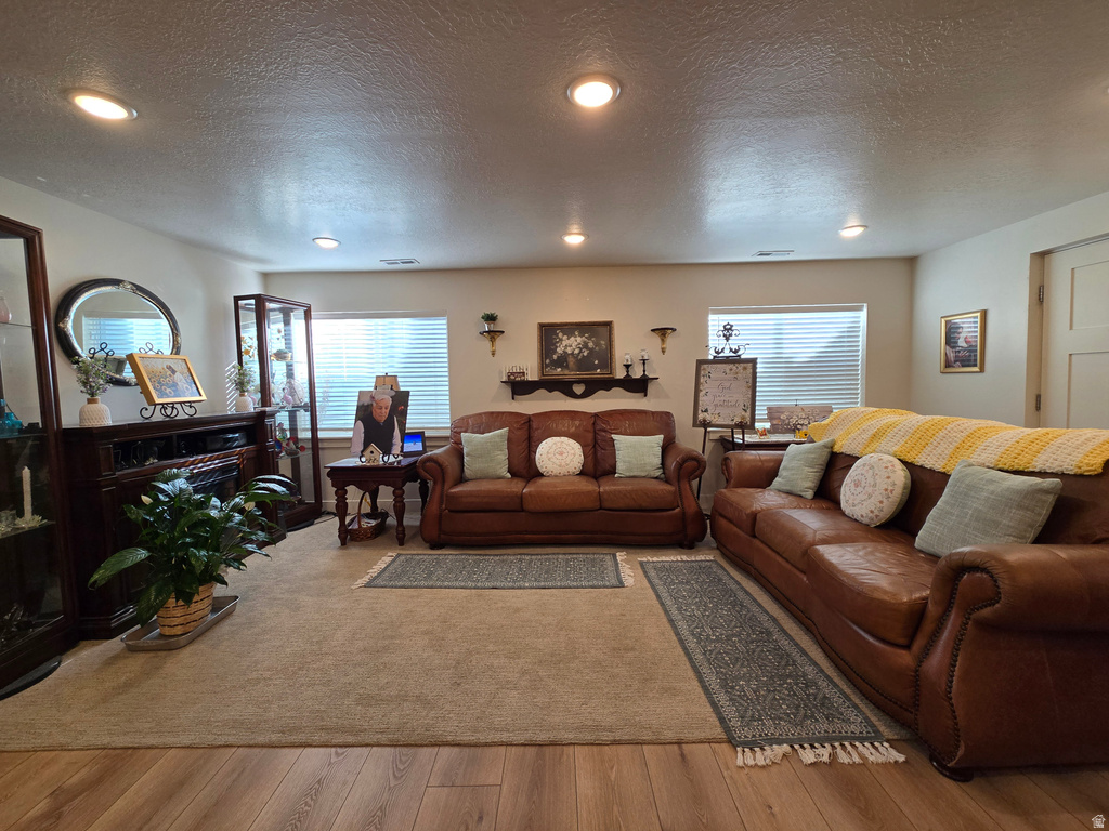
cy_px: 416
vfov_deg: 89.9
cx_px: 554
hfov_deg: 106.2
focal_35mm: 13
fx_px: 416
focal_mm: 2.2
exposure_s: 1/120
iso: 80
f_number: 2.2
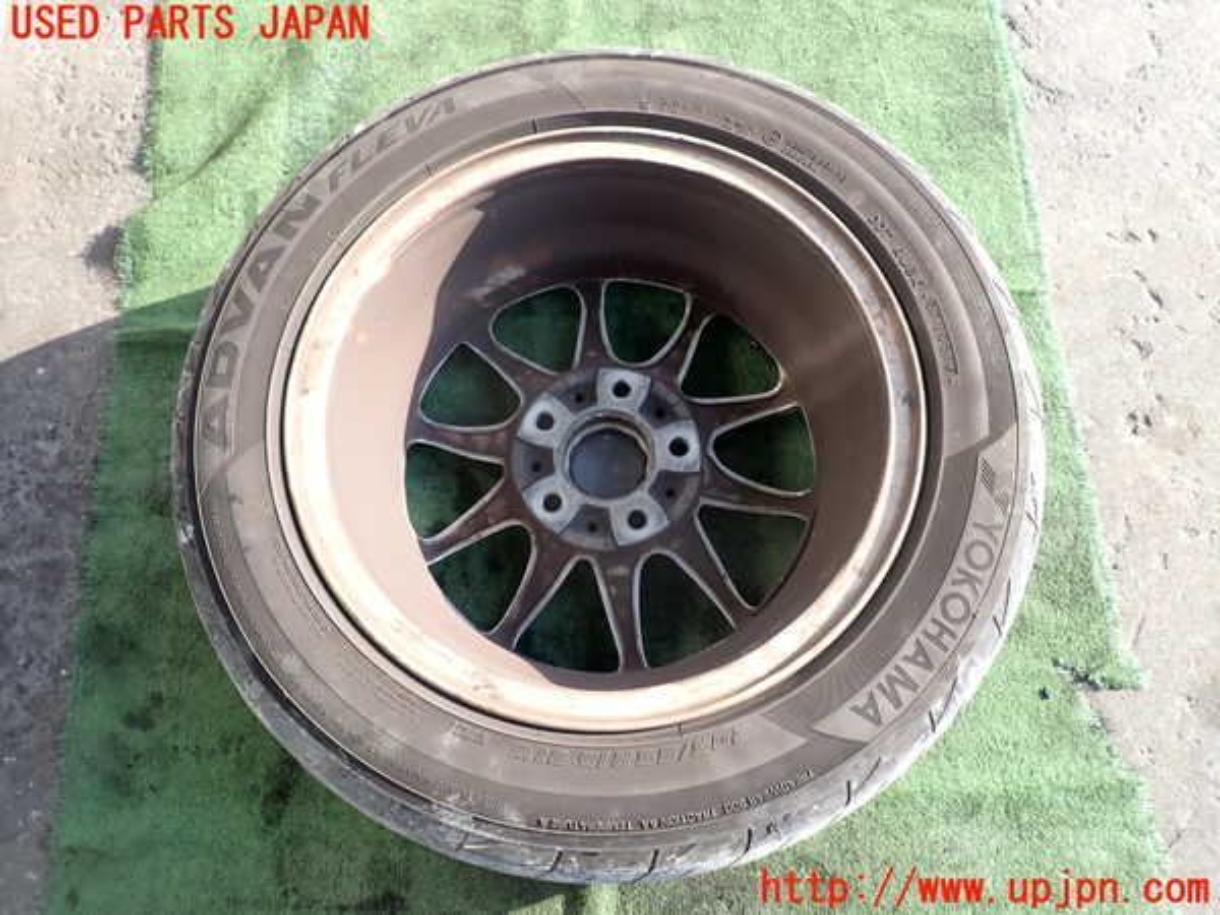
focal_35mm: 25
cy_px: 458
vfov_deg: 54.9
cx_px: 610
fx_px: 881
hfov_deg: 69.4
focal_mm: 4.5
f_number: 2.8
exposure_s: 1/160
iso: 100
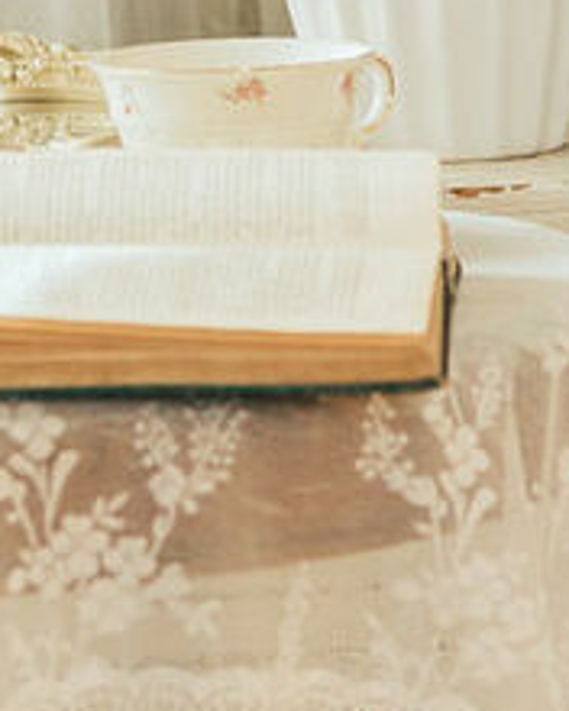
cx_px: 1225
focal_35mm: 463
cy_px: -238
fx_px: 9746
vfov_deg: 4.2
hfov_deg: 3.3
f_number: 2.8
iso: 640
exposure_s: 1/200
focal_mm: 70
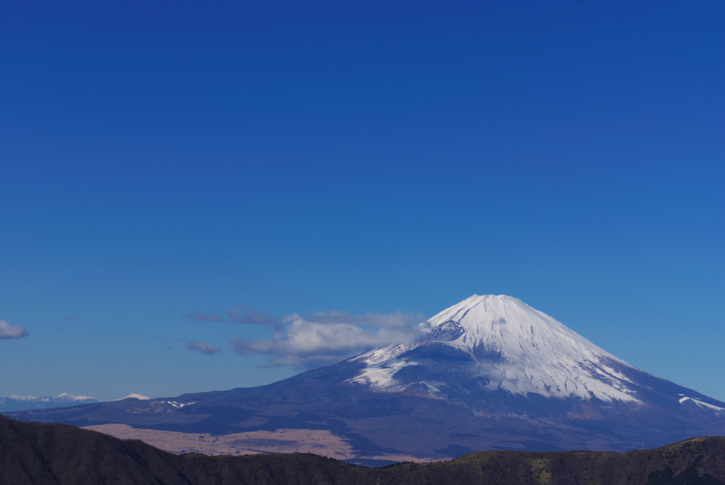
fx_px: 1512
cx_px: 362
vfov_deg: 18.2
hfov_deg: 27.0
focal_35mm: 75
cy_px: 242
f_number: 10
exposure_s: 1/320
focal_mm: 50
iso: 100
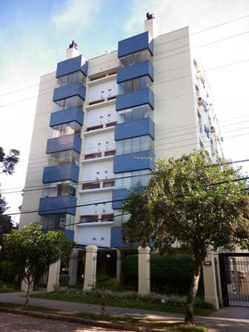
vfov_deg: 61.7
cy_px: 166
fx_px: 278
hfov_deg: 48.2
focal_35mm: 29
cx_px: 124
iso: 100
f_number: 2.8
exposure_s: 1/320
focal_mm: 5.3
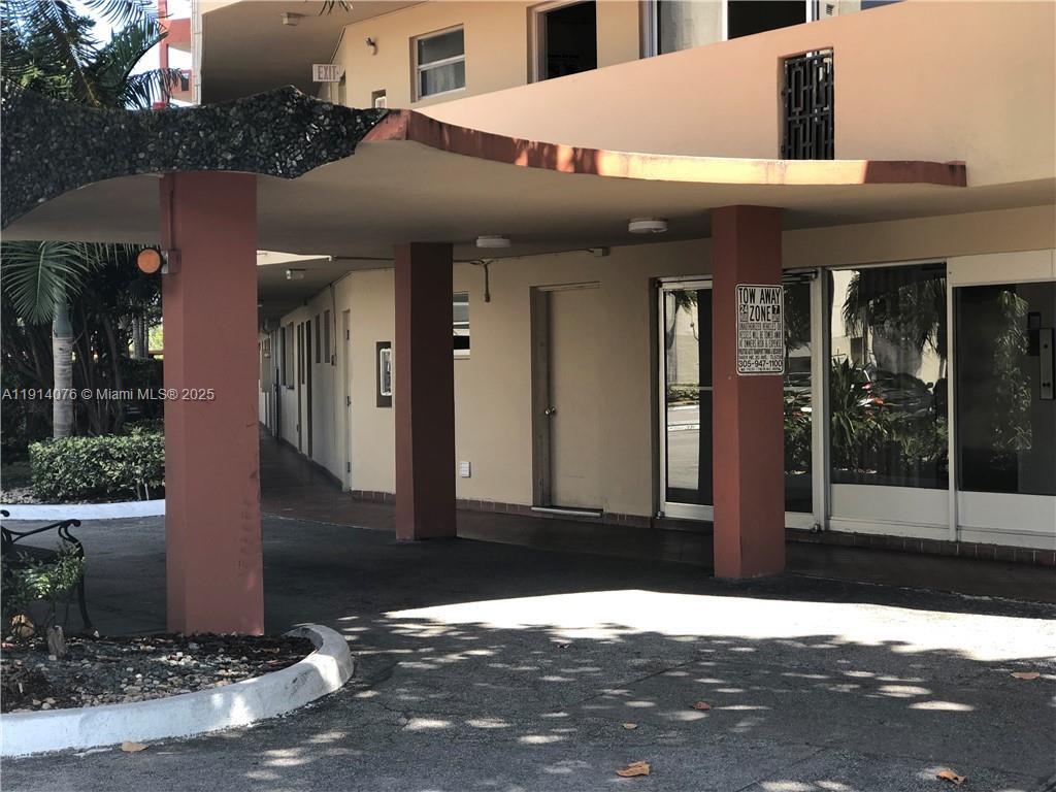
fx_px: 1739
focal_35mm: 57
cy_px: 396
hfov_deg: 33.8
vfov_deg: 25.7
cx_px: 528
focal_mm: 6.6
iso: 20
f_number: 2.8
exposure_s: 1/120
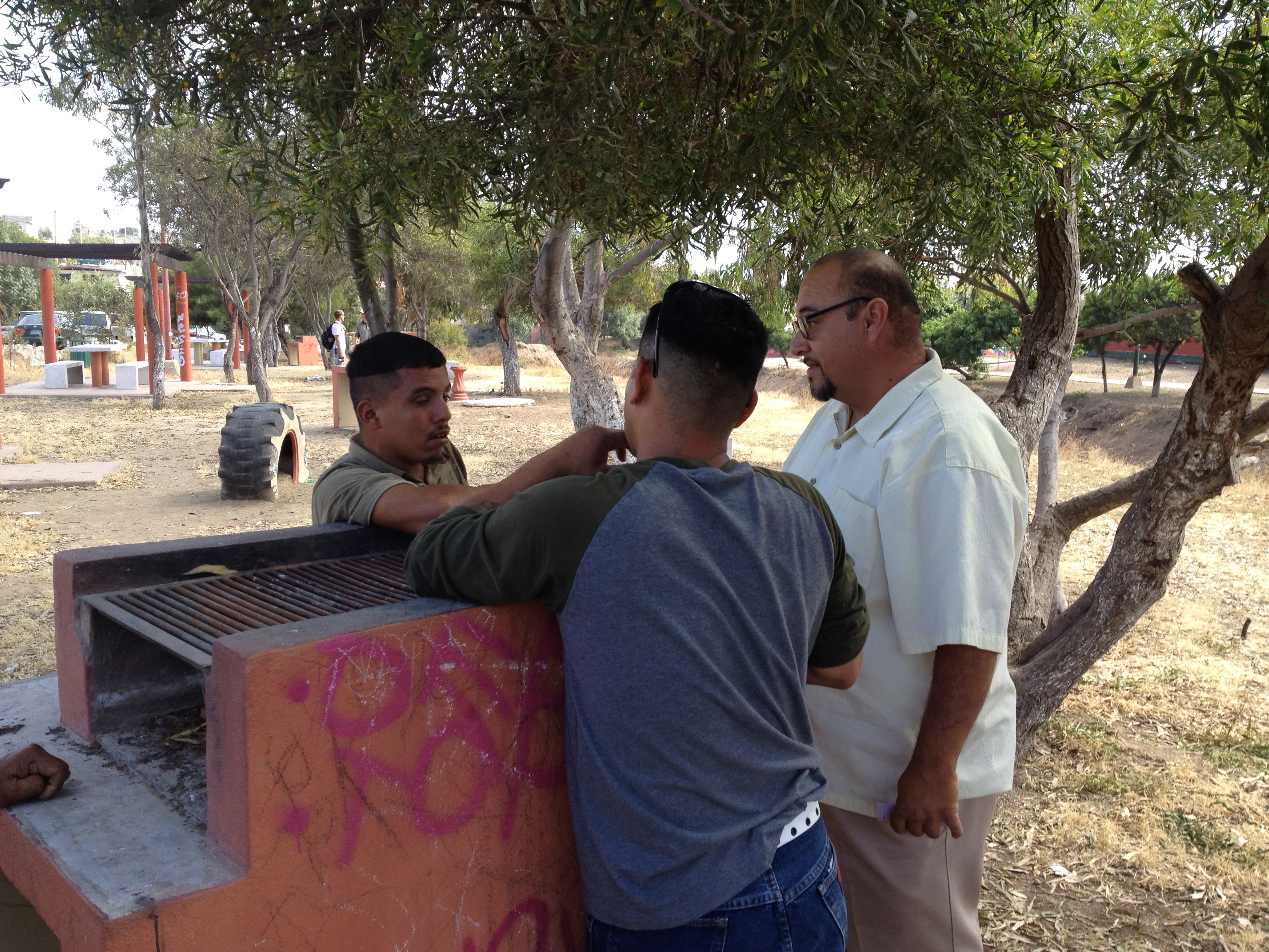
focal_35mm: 36
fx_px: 1320
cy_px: 478
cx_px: 645
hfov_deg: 51.4
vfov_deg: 39.7
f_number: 2.4
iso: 64
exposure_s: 1/273
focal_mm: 4.28
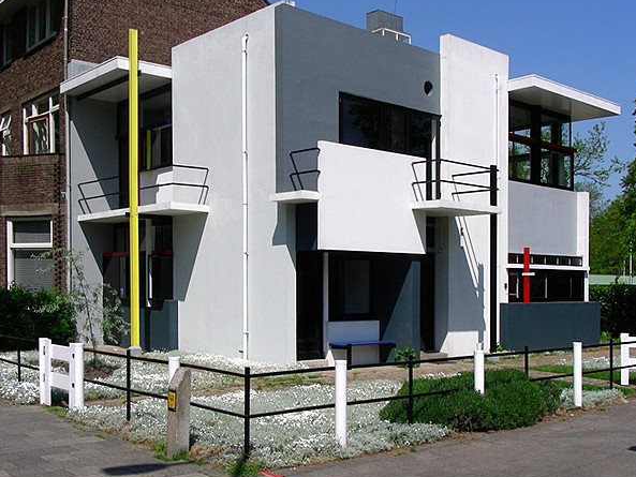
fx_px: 753
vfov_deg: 35.1
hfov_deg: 45.8
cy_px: 235
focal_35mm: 41
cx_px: 326
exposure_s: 1/688
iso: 50
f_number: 5.6
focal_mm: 6.3
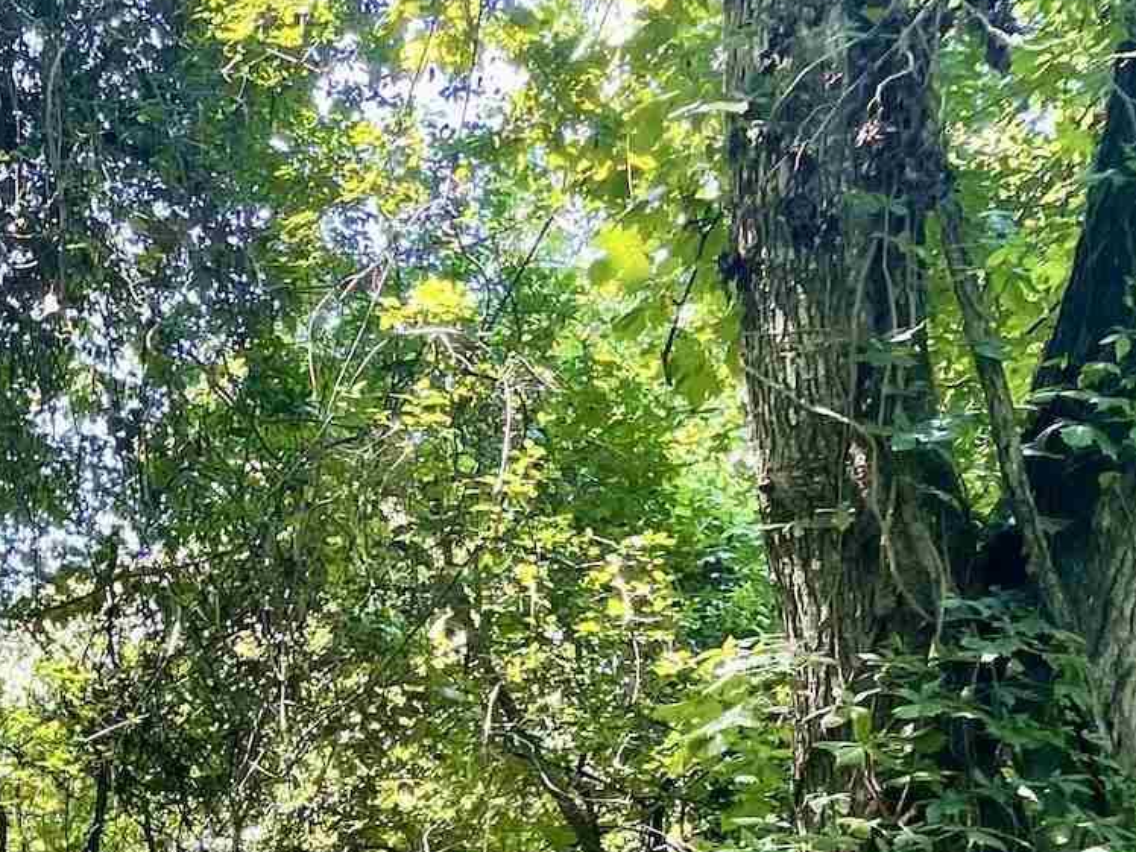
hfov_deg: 19.5
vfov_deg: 14.9
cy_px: 1434
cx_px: -518
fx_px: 2921
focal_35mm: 89
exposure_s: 1/121
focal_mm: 4.2
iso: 64
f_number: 1.6
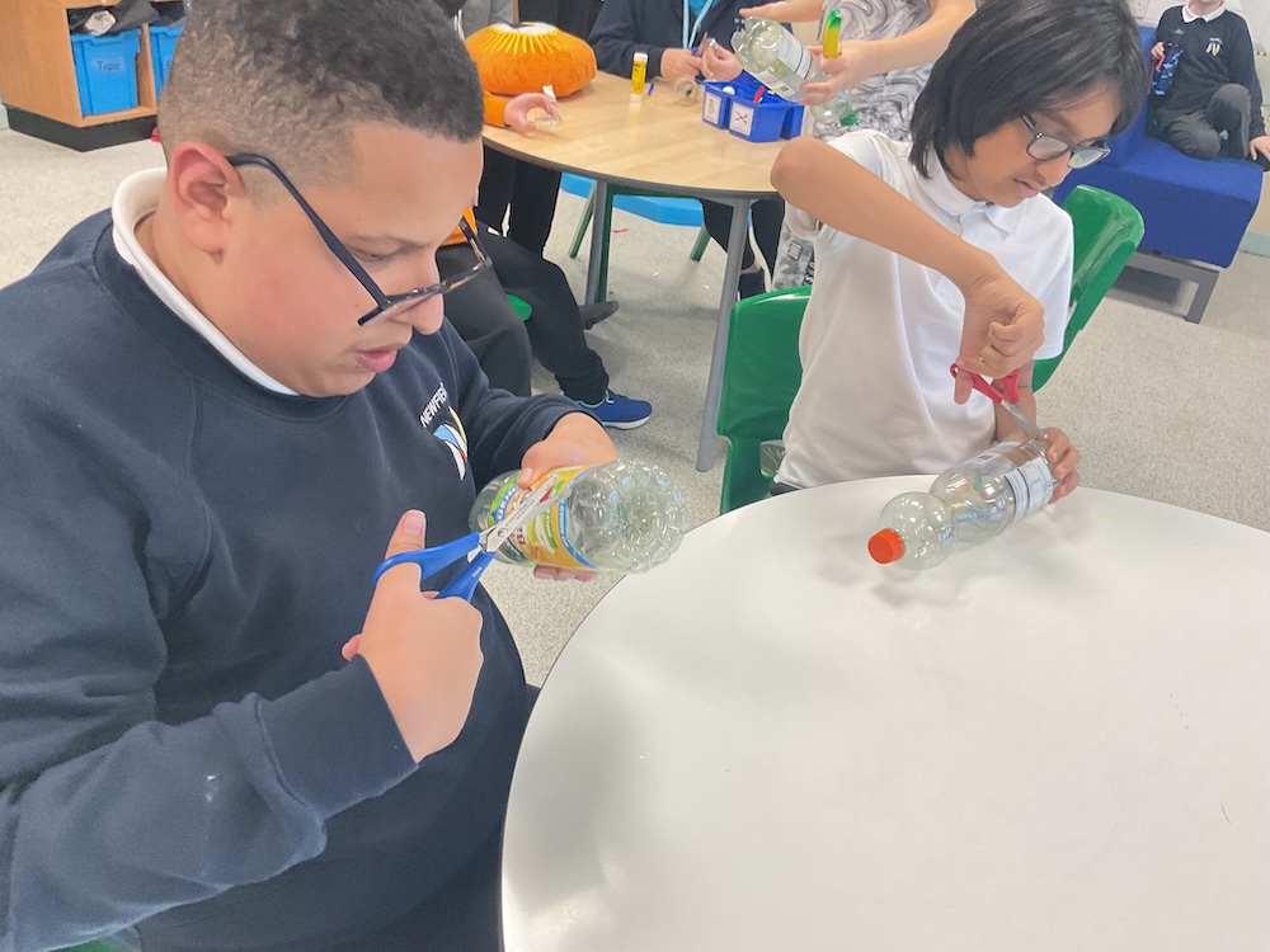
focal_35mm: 29
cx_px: 635
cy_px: 476
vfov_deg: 48.2
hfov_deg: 61.7
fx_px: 1064
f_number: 1.8
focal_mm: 3
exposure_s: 1/50
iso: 64
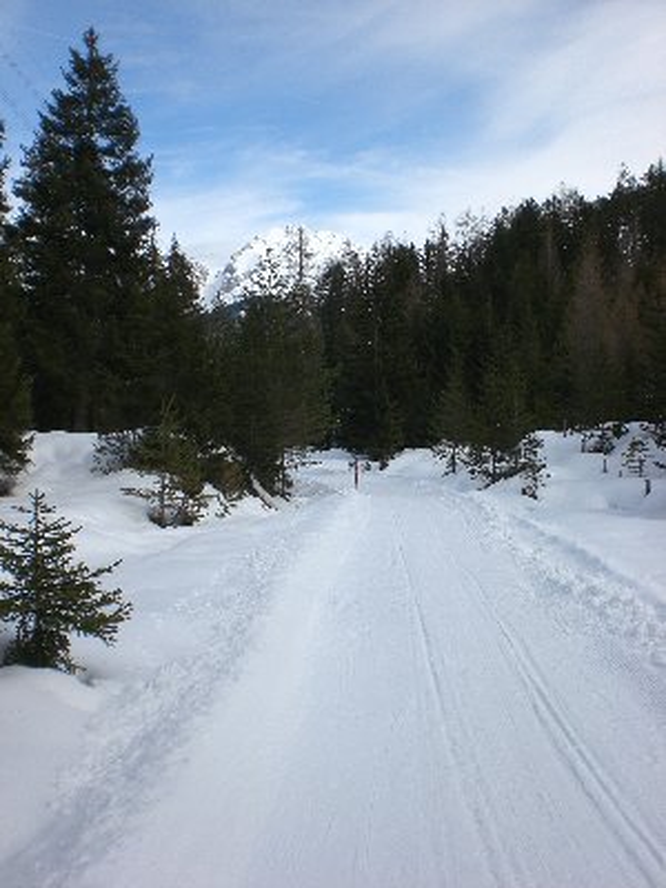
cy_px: 444
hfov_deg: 37.7
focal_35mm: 38
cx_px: 333
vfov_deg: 49.0
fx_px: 975
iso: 50
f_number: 4.4
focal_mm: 6.3
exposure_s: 1/500
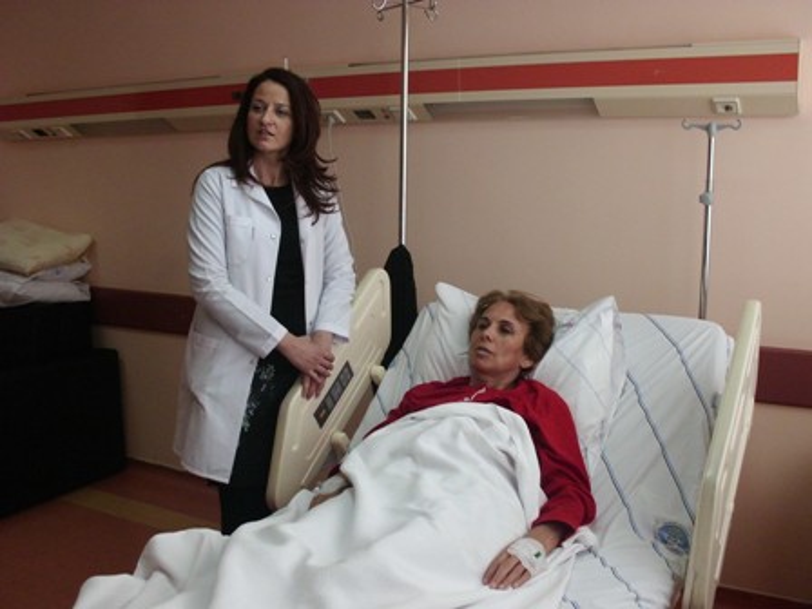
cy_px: 304
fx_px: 844
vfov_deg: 39.7
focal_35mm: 36
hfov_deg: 51.4
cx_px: 406
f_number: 2.9
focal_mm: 6.3
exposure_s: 1/100
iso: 200
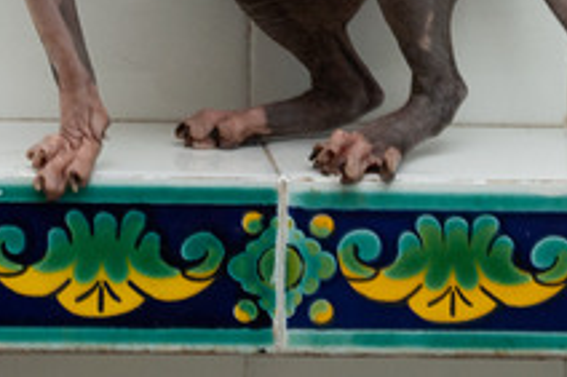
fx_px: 3478
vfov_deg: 6.1
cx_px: 102
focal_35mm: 221
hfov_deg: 9.3
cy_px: -313
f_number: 5
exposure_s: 1/60
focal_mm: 40
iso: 400
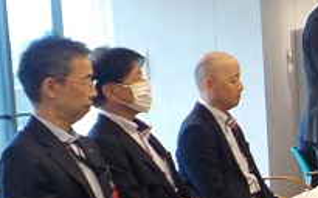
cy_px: 184
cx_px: 419
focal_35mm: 106
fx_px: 918
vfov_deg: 12.2
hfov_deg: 18.2
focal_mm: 4.1
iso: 125
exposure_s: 1/30
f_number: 3.3
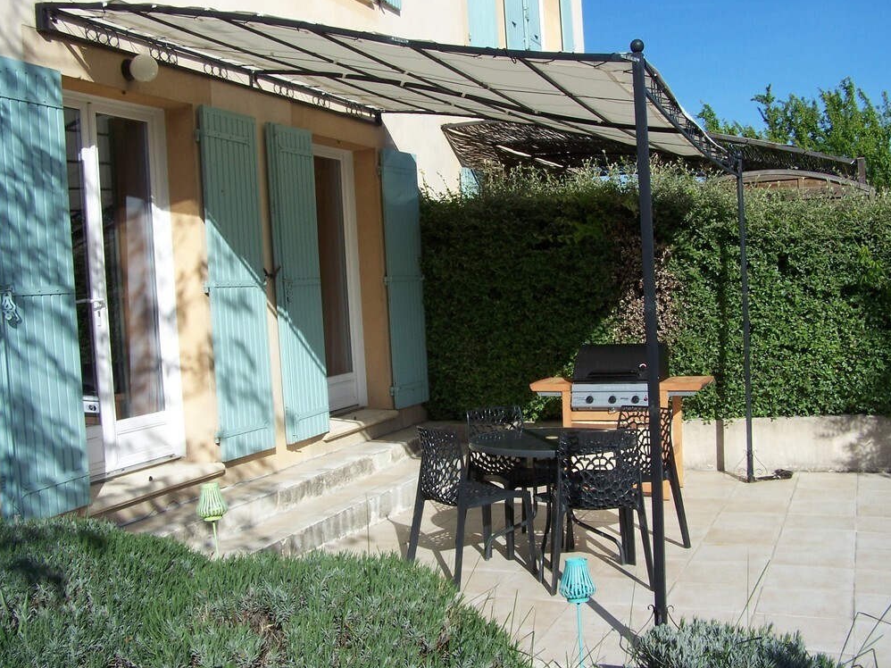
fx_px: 1004
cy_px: 339
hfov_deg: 47.9
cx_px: 450
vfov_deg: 36.8
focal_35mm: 39
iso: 80
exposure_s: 1/750
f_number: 4
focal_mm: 6.3
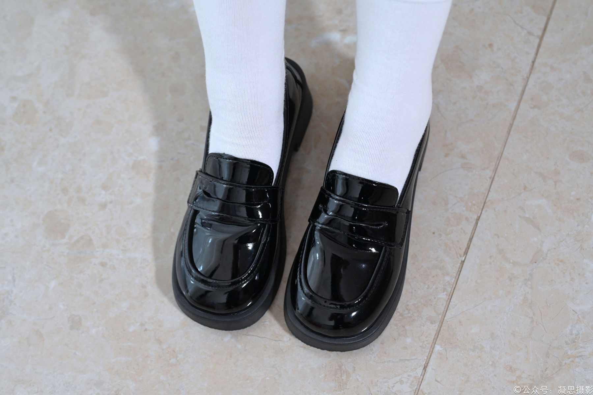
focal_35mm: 50
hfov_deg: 39.6
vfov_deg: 27.0
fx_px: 824
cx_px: 296
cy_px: 198
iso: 2500
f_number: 4
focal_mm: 50
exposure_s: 1/100
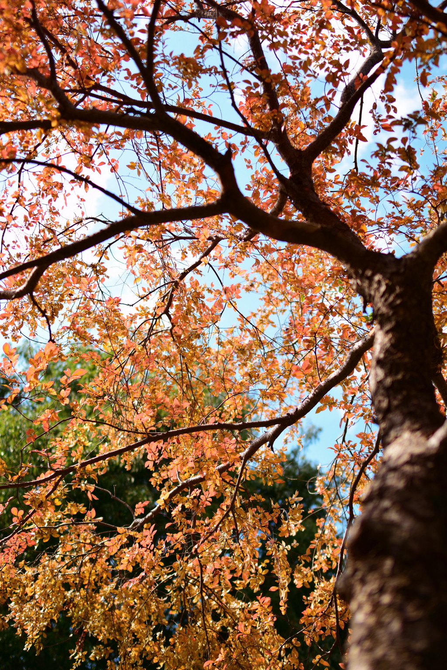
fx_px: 670
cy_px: 335
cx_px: 224
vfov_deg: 53.1
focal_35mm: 36
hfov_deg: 36.9
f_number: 1.8
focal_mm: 24
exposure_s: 1/1600
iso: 100
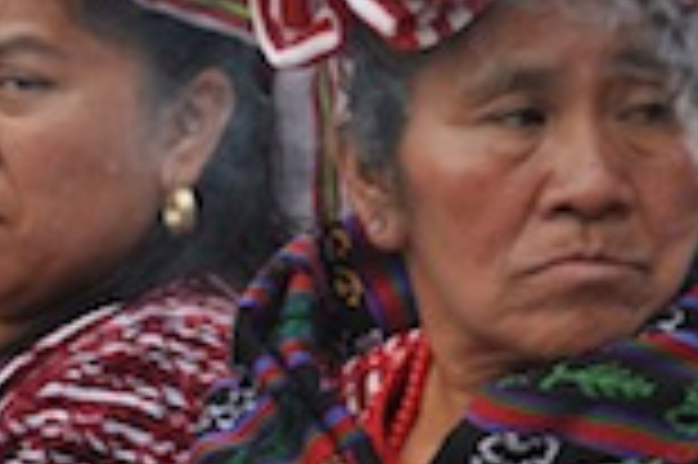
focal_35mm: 533
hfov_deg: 3.9
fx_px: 10323
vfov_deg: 2.6
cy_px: 333
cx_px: -221
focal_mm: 110
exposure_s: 1/320
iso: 400
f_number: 4.5
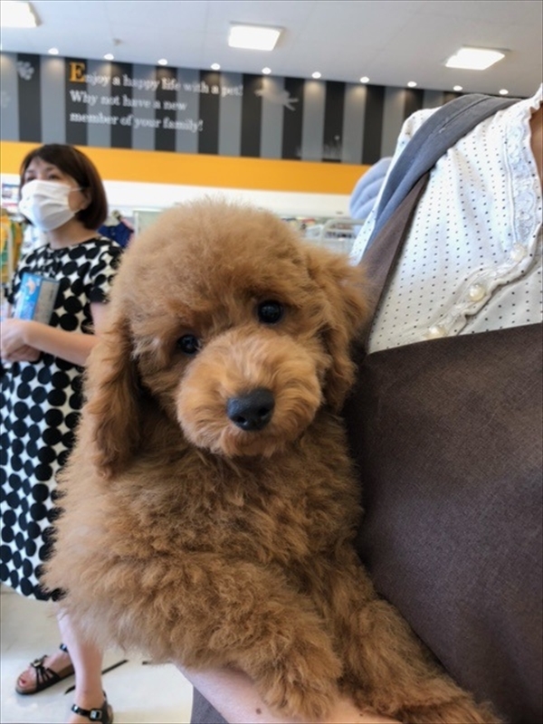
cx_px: 272
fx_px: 586
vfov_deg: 63.4
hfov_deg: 49.7
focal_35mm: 28
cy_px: 362
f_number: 1.8
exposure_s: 1/40
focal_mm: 3.99
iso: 25
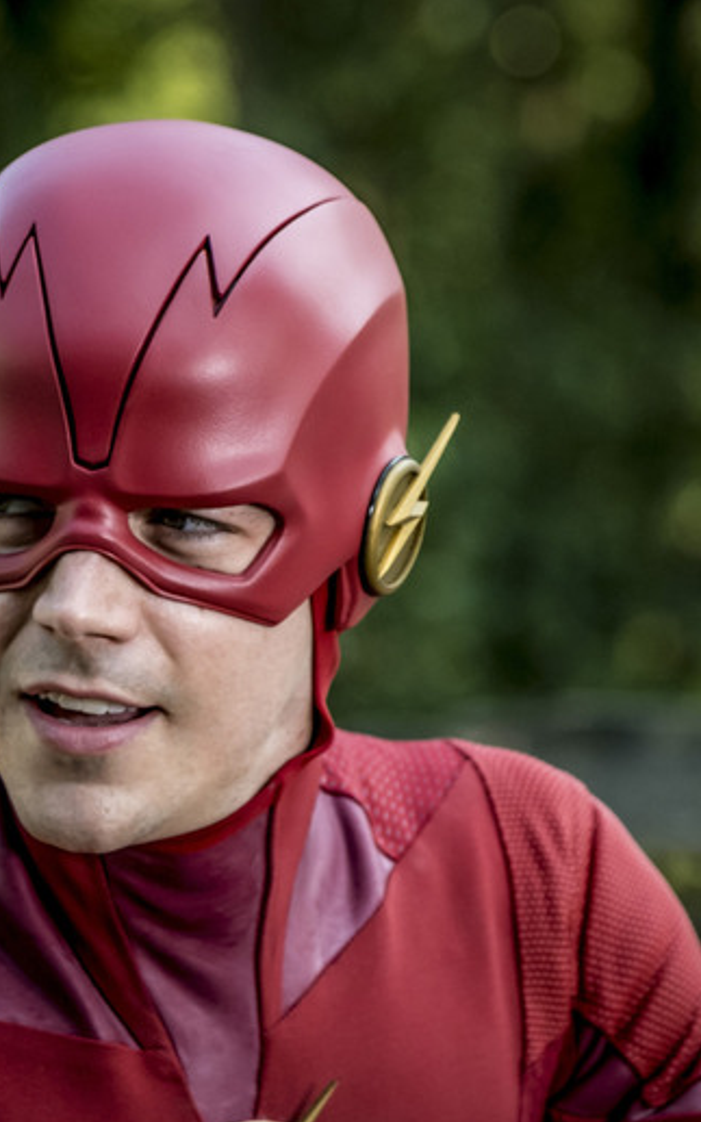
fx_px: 9876
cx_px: 89
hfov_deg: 4.1
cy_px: 562
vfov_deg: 6.5
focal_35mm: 323
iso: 1000
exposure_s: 1/400
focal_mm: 140
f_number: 5
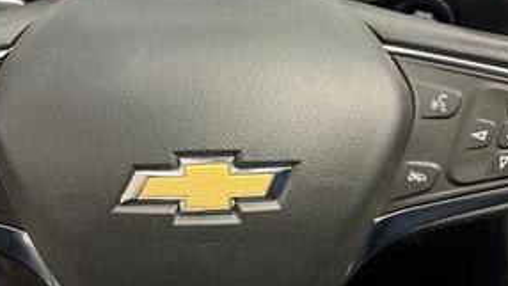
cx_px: 199
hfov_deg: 41.1
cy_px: 28
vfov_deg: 23.3
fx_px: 674
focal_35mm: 50
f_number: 1.5
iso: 640
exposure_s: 1/40
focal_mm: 5.7
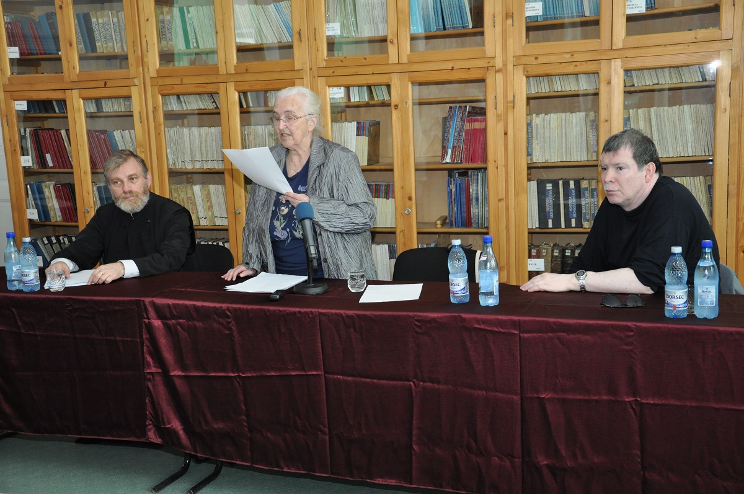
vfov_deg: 28.0
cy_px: 247
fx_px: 991
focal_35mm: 48
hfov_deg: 41.2
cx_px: 372
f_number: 6.3
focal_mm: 32
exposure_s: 1/60
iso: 1000
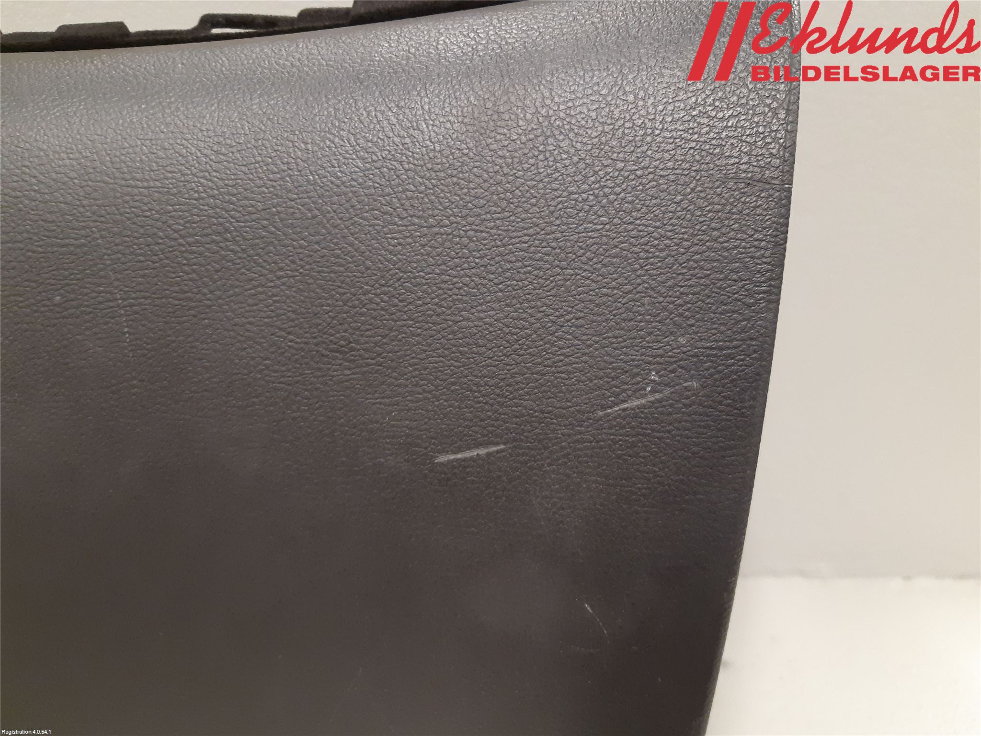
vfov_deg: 53.1
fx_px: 737
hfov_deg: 67.3
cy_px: 368
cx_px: 490
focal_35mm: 26
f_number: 1.7
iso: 250
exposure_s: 1/33
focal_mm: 3.93
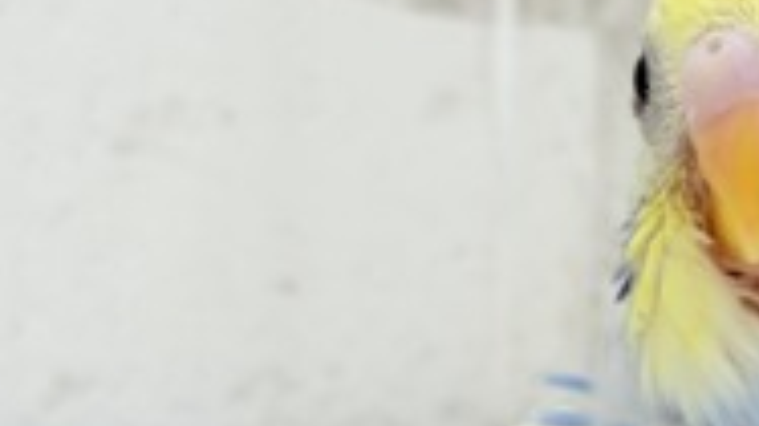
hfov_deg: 11.1
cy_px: 503
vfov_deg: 6.2
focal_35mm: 194
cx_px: 503
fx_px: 3903
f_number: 1.6
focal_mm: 5.96
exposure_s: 1/100
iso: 80
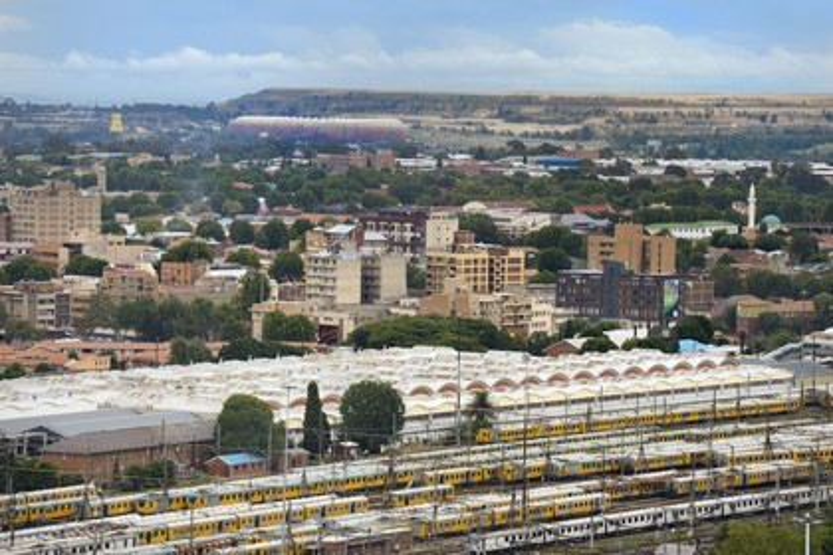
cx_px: 416
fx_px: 4049
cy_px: 278
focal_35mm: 175
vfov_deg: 7.8
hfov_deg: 11.7
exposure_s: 1/320
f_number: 7.1
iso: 200
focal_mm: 175
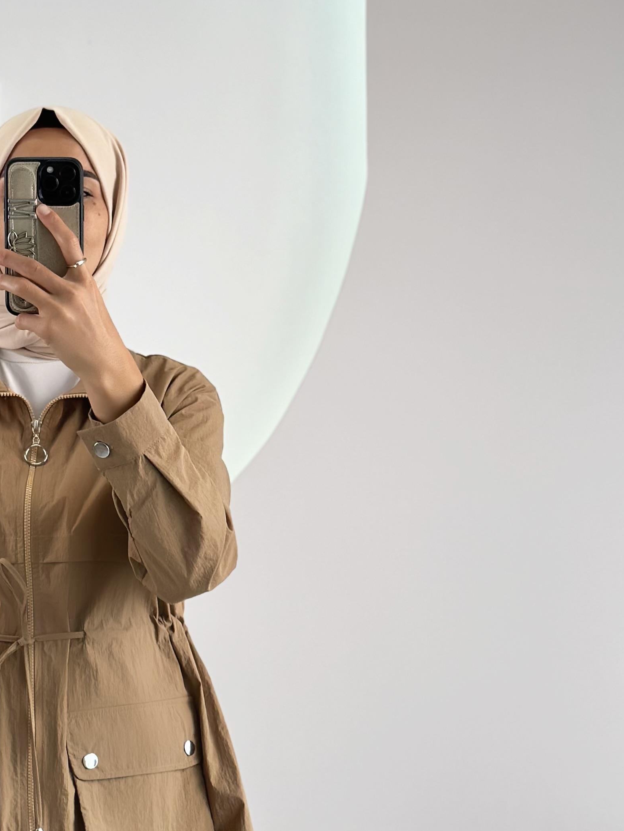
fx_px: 2235
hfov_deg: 15.7
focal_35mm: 93
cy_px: 415
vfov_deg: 21.1
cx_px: 34
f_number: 1.78
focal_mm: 6.86
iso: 80
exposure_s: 1/251
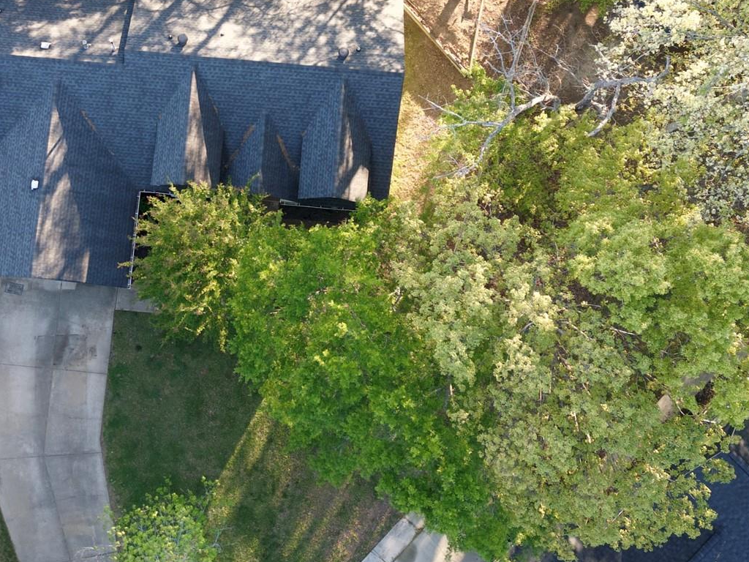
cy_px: 154
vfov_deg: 29.9
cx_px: 244
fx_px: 1039
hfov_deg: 39.1
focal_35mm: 48
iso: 120
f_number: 1.7
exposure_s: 1/200
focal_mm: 6.72
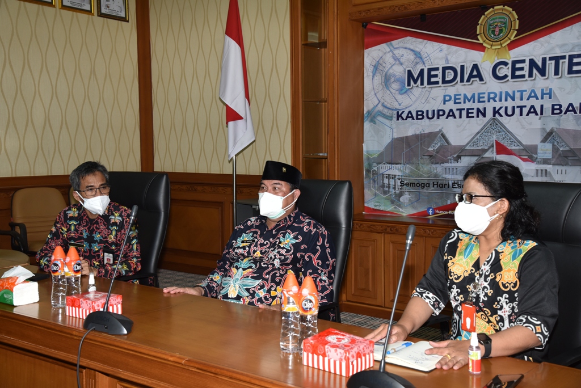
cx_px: 290
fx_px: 710
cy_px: 194
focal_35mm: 44
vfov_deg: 30.6
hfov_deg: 44.5
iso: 800
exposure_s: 1/60
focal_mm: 44
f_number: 7.1
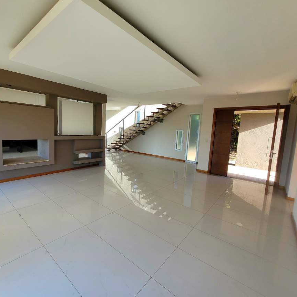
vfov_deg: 87.4
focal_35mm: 16
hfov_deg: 86.8
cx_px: 126
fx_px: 155
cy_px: 143
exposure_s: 1/100
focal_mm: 1.74
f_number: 2.2
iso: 64
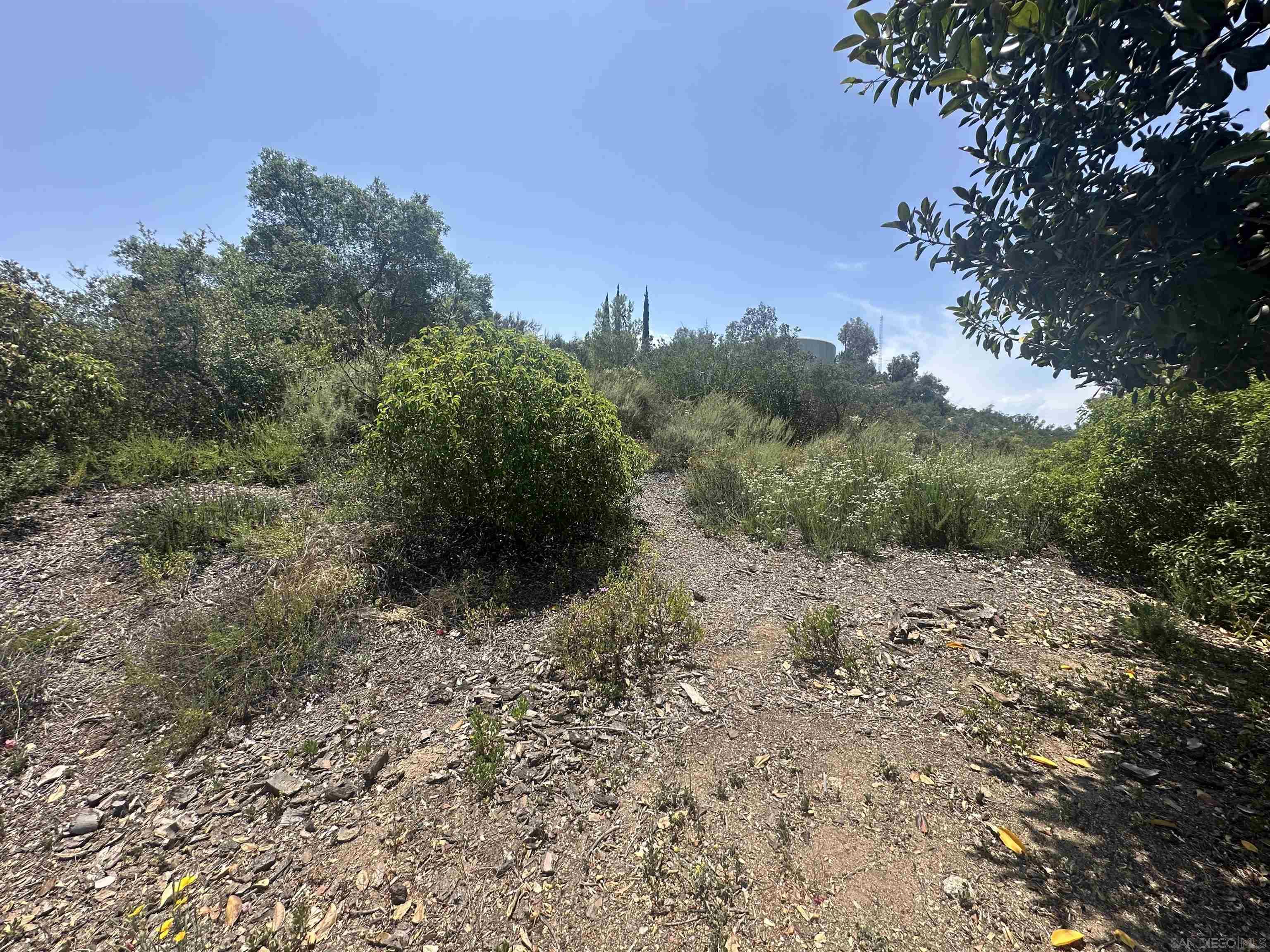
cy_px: 476
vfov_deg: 85.7
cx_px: 635
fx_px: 514
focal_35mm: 14
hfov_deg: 102.1
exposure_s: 1/1208
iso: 50
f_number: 2.2
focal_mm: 2.22
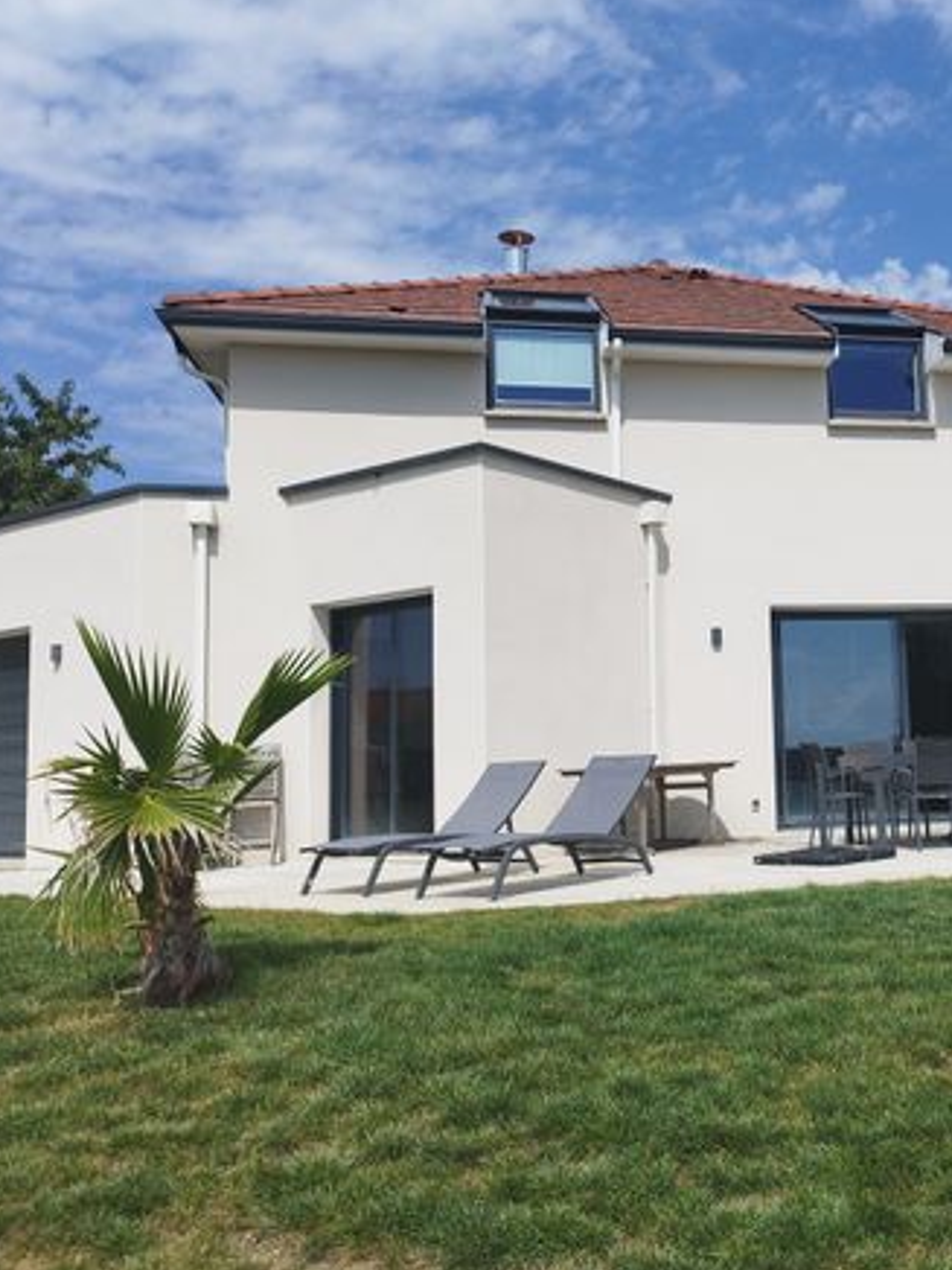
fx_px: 1210
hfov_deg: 41.1
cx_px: 760
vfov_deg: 55.4
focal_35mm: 33
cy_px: 632
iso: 50
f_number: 1.89
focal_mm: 5.89
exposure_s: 1/1208
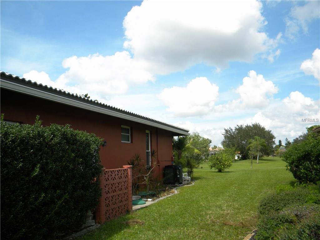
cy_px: 120
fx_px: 259
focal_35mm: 28
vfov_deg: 49.7
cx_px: 160
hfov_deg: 63.4
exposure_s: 1/813
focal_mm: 5
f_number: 3.5
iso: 80
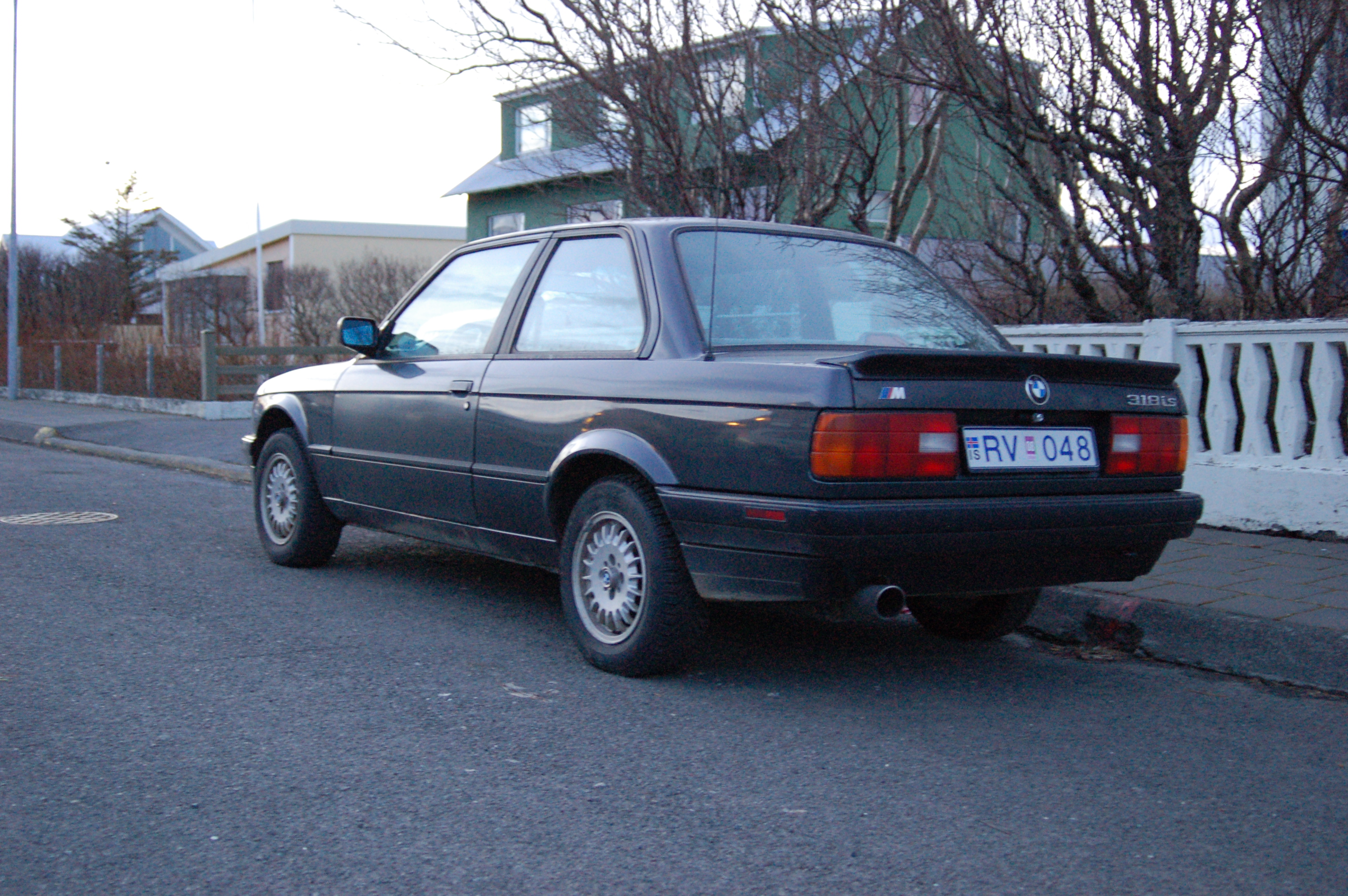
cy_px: 448
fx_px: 1571
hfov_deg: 46.4
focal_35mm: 42
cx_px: 674
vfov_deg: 31.8
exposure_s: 1/30
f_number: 3.3
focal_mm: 28
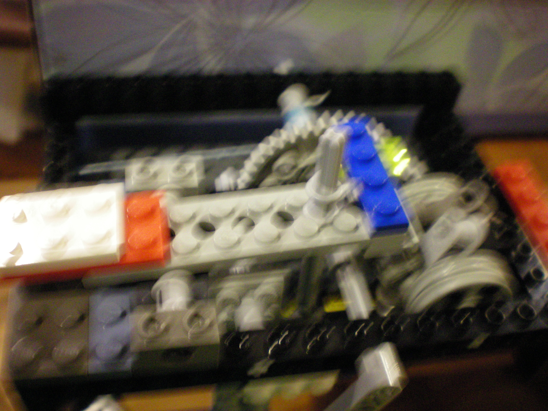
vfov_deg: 37.7
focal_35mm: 38
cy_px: 206
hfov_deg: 49.0
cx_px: 274
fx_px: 602
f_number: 3.1
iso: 400
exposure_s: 1/8
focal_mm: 6.3
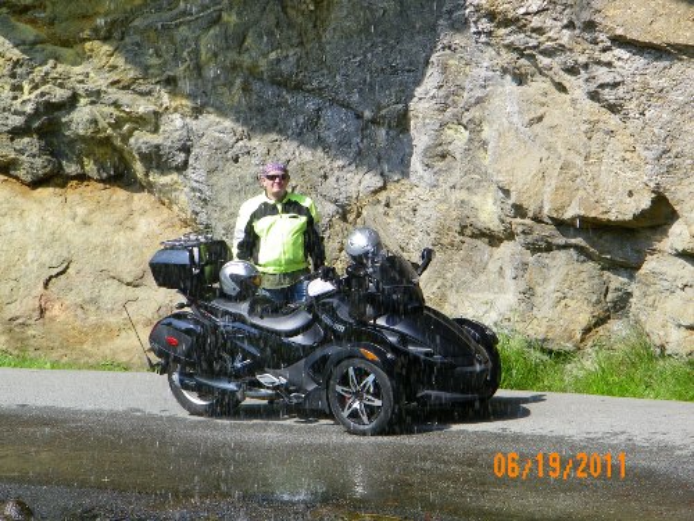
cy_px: 260
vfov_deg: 9.9
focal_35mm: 150
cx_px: 347
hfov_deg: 13.2
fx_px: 3007
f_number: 5
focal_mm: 26.8
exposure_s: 1/320
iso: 80
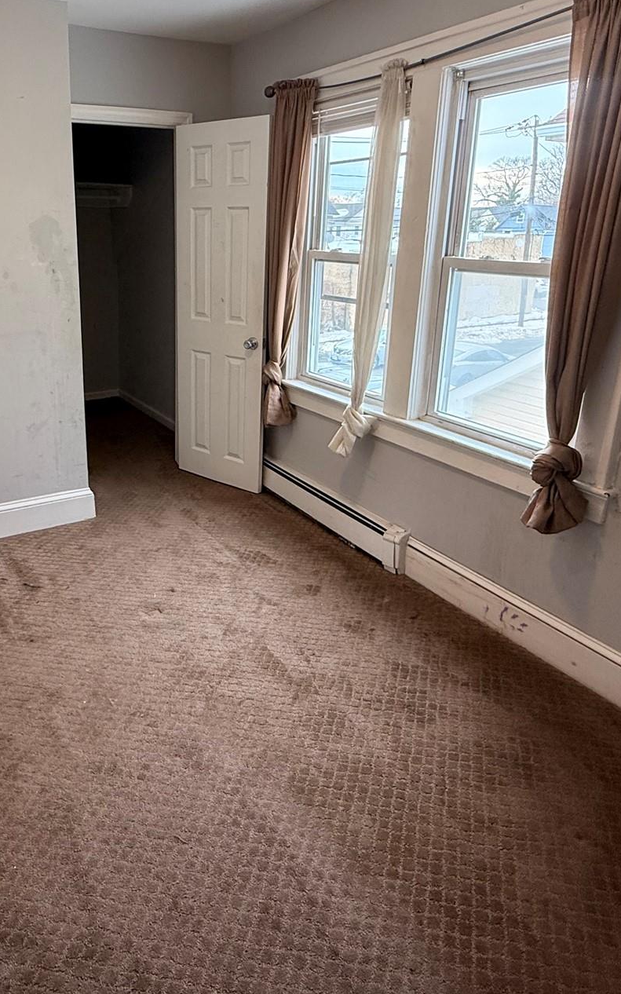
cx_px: 211
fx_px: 650
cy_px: 411
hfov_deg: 50.2
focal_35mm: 24
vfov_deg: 74.2
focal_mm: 2.22
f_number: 2.2
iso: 160
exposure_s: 1/120
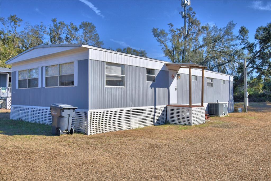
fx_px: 226
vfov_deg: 43.6
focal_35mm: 30
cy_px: 90
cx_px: 136
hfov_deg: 61.9
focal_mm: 20
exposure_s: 1/1000
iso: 100
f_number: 5.6
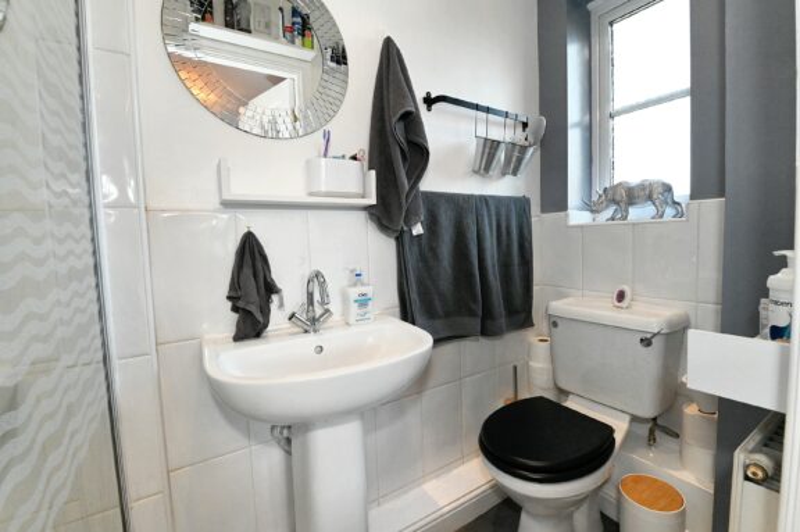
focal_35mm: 15
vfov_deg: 77.2
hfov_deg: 100.4
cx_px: 400
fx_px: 333
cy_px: 266
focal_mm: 15
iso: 6400
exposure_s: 1/200
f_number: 10
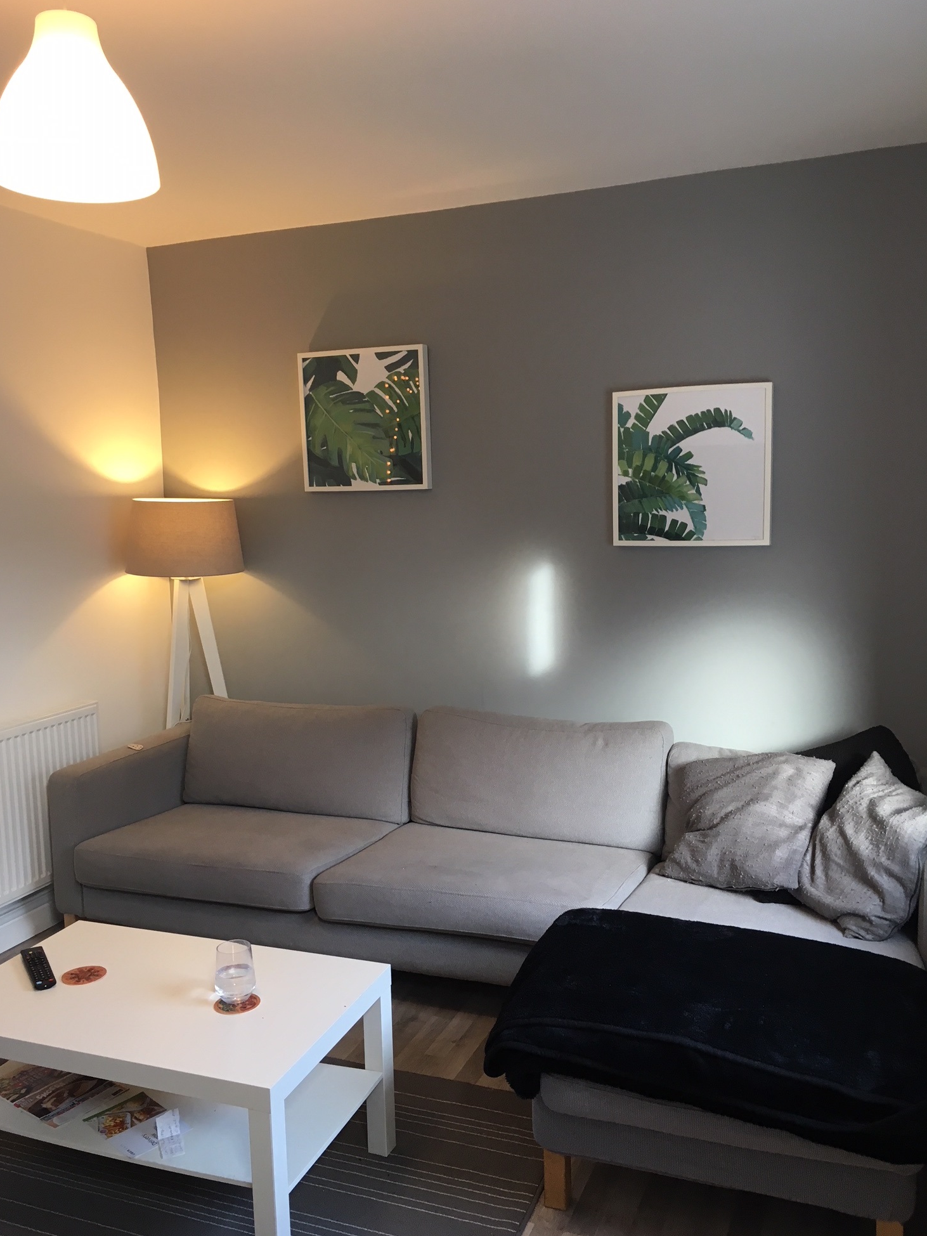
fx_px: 1071
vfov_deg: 60.0
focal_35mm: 30
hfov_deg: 46.8
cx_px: 451
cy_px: 623
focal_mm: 4.15
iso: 64
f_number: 2.2
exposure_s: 1/33
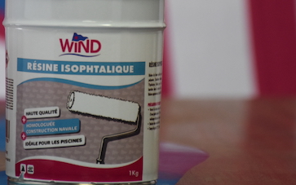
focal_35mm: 377
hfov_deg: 5.6
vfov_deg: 3.5
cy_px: 29
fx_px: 3042
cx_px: 87
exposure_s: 1/125
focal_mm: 140
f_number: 5.6
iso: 1250
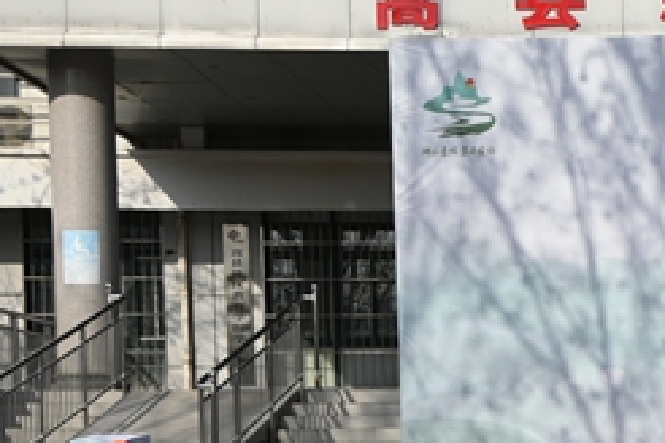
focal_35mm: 119
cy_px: 598
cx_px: 1076
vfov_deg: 11.2
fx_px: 2206
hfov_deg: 15.4
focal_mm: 24.5
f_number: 7.1
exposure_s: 1/400
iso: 100
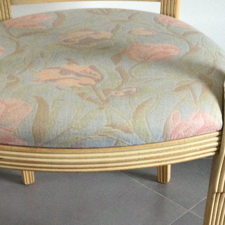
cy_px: 206
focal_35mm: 67
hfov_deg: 25.7
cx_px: 94
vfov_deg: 24.9
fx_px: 493
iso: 160
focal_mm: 3.3
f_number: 2.4
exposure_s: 1/33
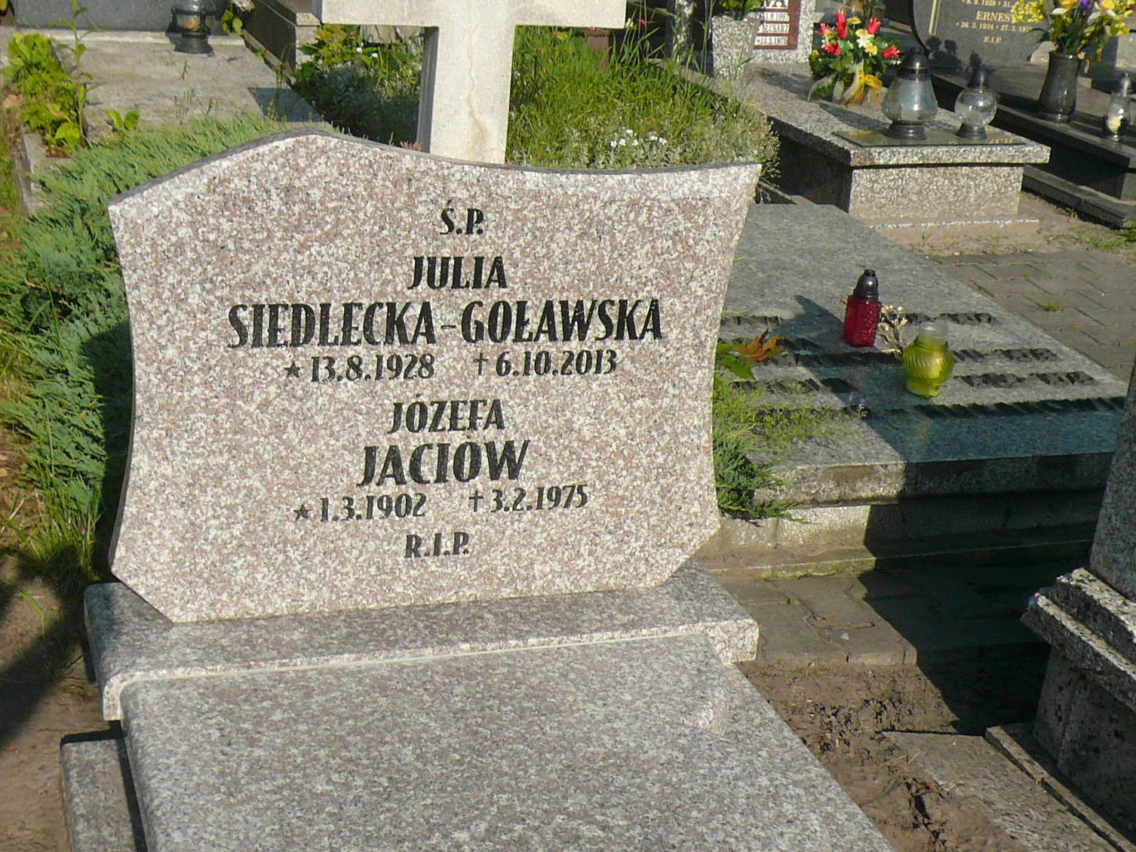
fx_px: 1673
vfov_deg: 28.6
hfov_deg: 37.5
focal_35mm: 51
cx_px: 570
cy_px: 423
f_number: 9
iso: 100
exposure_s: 1/200
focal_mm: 5.2
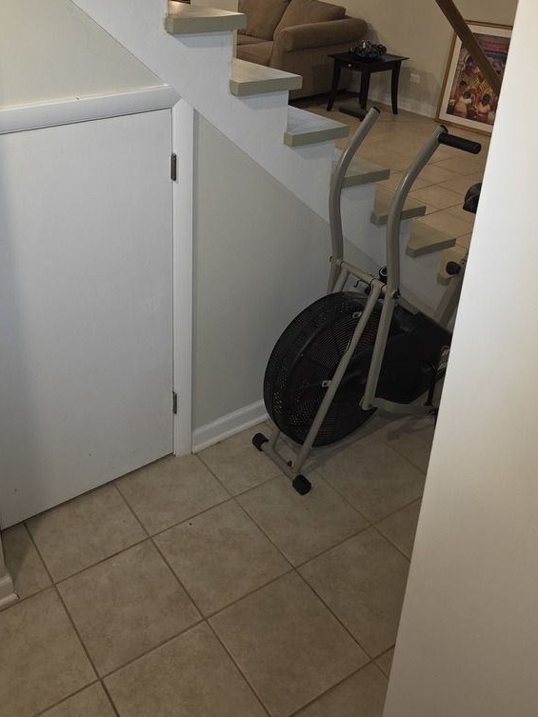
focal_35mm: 33
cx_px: 178
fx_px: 684
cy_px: 218
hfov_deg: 42.4
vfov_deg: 53.8
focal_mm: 6.25
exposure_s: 1/30
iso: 100
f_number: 1.7
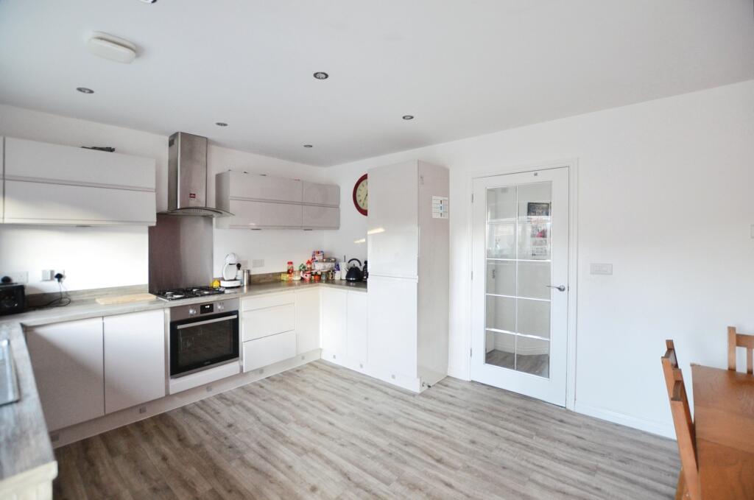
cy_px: 250
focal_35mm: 15
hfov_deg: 100.5
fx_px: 314
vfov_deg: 77.1
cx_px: 377
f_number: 3.5
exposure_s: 1/30
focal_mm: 10
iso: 900
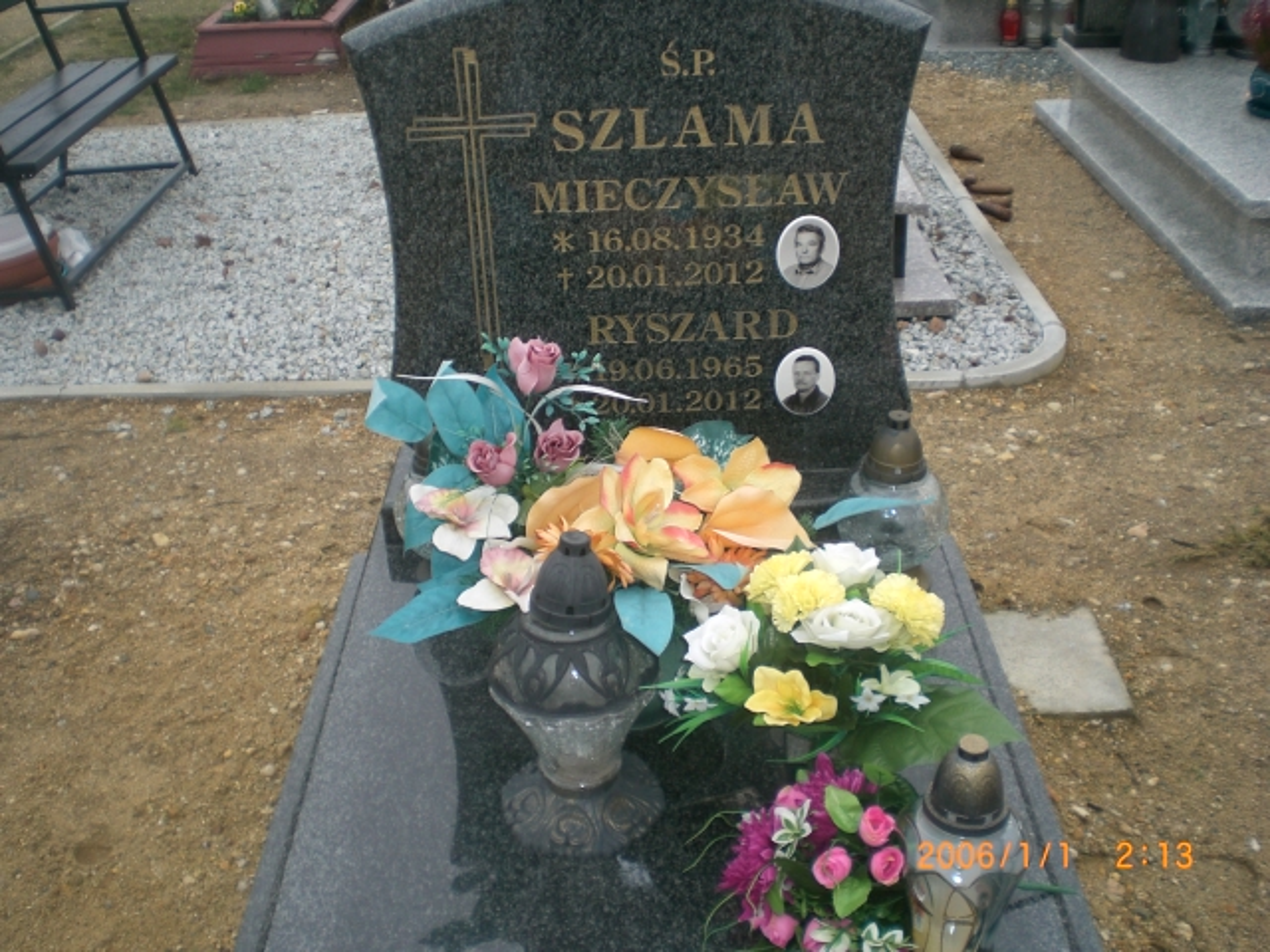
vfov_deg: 37.7
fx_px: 1394
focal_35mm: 38
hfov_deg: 49.0
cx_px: 635
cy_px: 476
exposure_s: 1/80
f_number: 3.1
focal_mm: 6.3
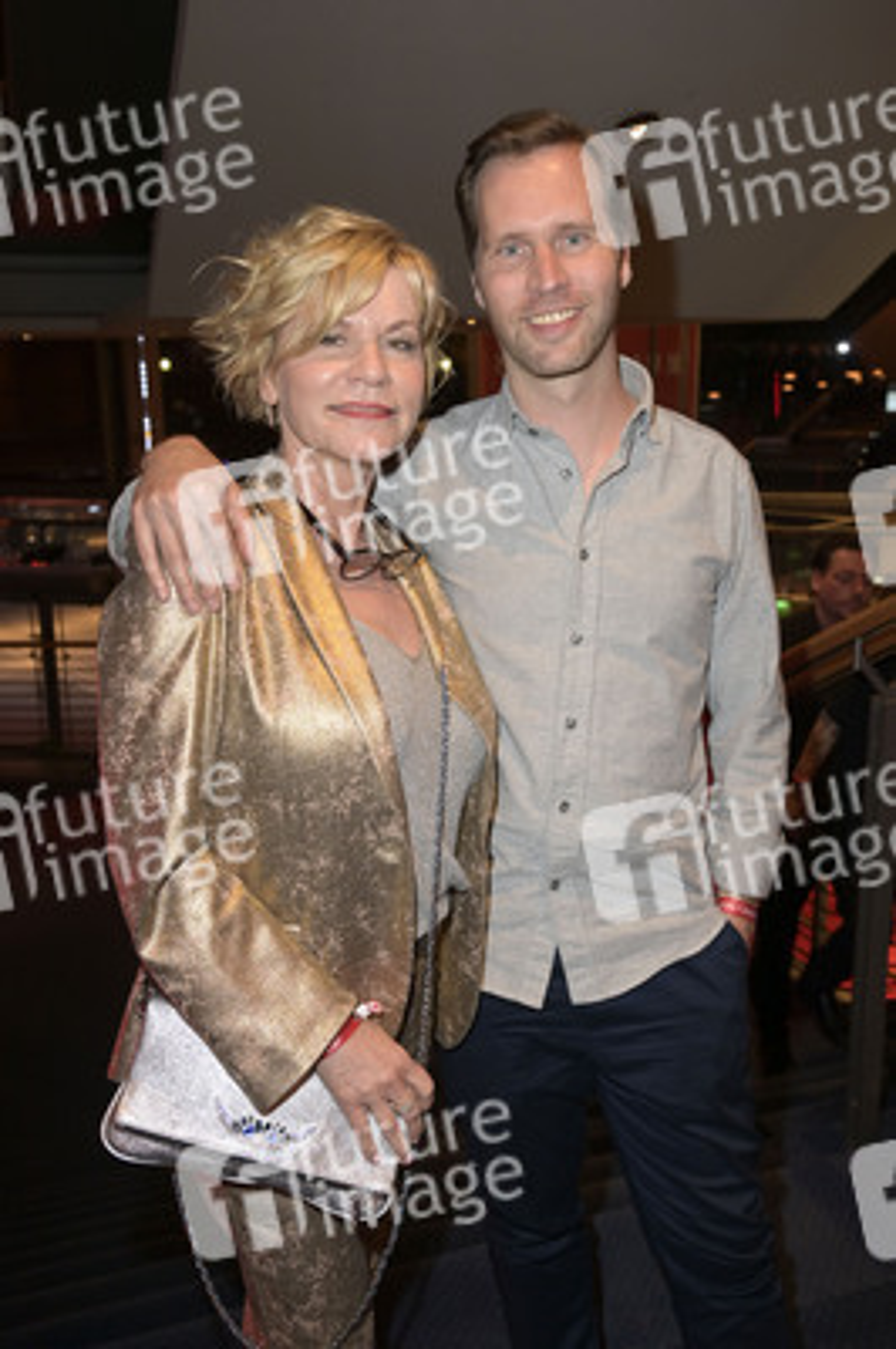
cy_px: 674
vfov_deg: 55.8
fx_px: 1271
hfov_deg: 38.8
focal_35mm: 34
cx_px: 448
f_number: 5.6
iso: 1600
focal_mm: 34
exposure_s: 1/60
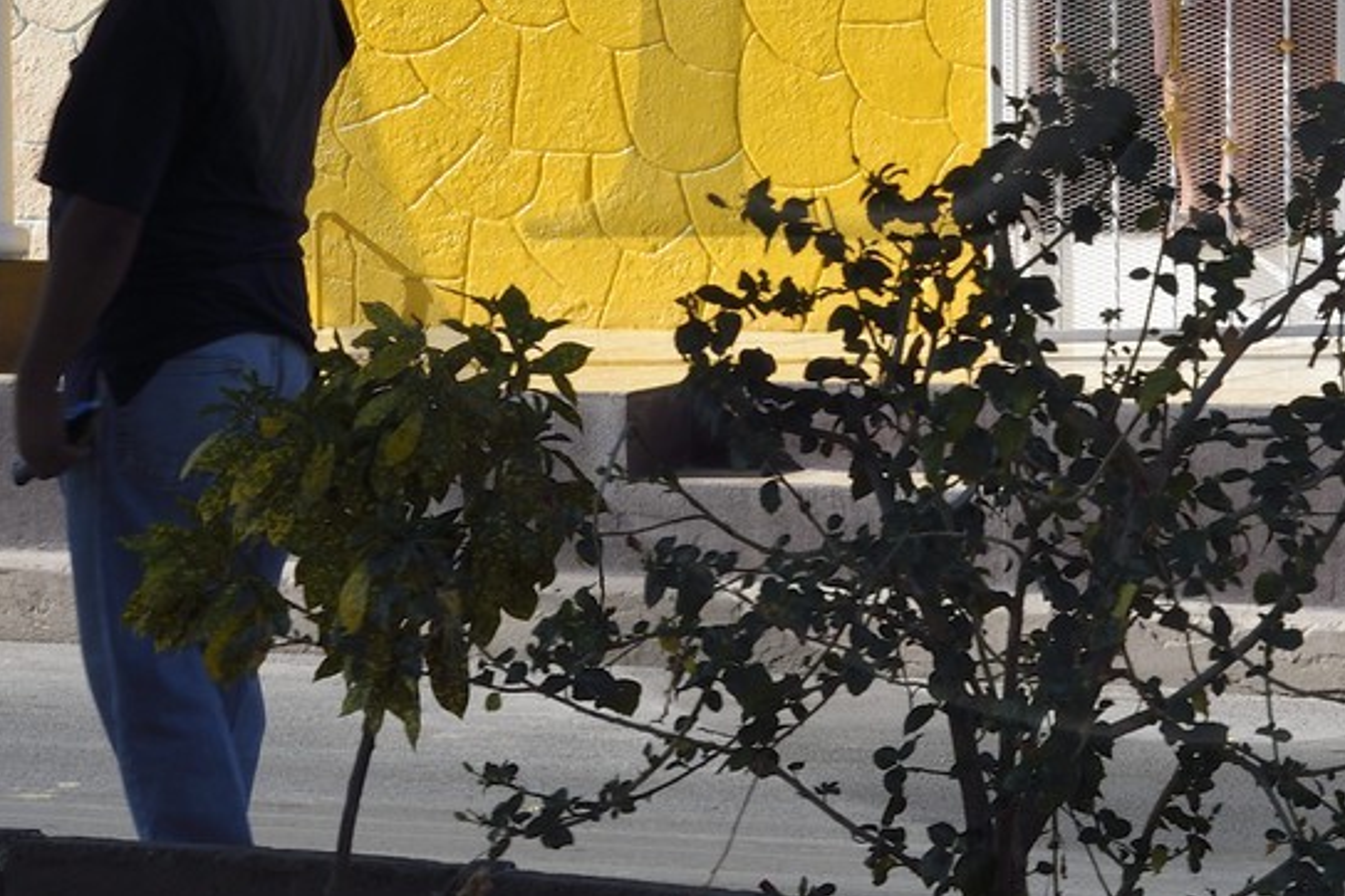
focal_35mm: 171
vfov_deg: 8.0
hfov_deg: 11.9
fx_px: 6388
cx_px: 1226
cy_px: -166
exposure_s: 1/60
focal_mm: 58
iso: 200
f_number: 18
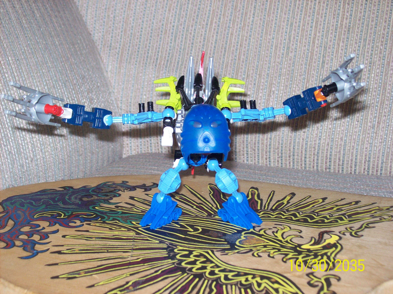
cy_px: 147
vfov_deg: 26.1
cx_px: 196
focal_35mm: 56
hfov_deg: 34.4
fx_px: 636
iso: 80
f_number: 3.4
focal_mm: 9.4
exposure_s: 1/84.5
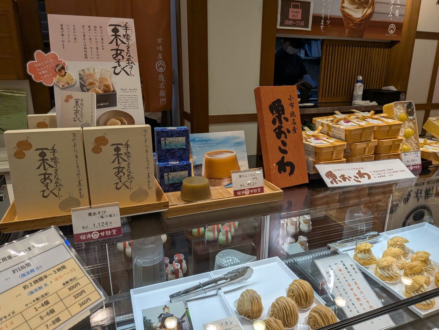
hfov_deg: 71.6
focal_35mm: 24
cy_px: 165
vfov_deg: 56.8
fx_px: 304
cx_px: 220
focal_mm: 4.53
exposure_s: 1/210
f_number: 1.7
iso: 24
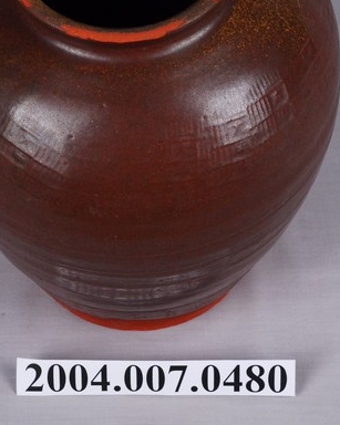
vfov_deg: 13.7
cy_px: 147
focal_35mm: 141
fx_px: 1774
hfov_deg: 10.9
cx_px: 126
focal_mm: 60
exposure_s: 1/125
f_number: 14
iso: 100
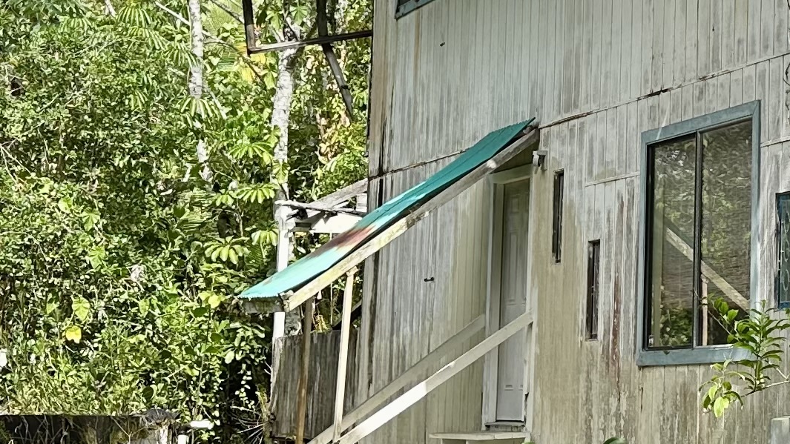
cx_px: 1015
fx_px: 2074
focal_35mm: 99
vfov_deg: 12.2
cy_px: 124
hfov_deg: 19.9
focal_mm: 6.86
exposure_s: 1/1212
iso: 80
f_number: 1.78
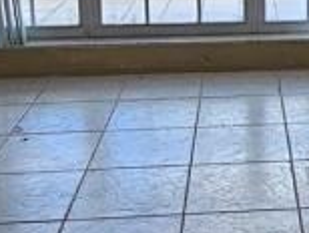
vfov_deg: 17.4
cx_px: 329
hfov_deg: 22.8
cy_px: -48
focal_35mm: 81
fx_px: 724
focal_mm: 2.2
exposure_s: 1/120
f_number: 2.2
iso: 80
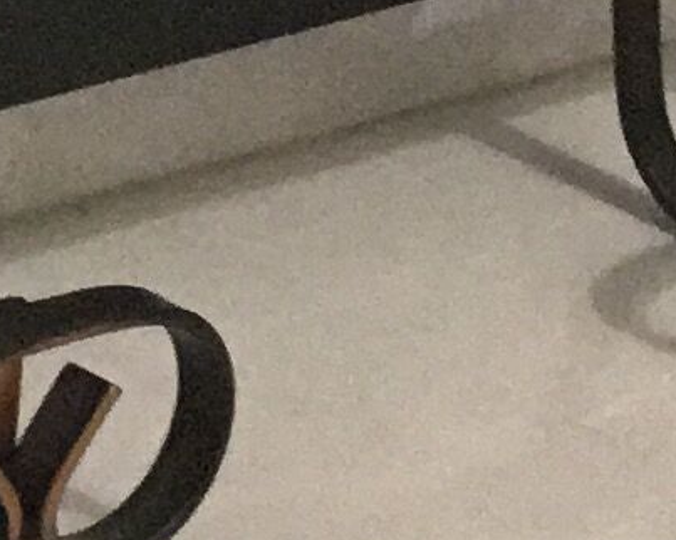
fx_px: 4899
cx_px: -1037
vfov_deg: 6.2
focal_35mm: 245
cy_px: -394
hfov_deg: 7.3
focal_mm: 3.3
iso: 200
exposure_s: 1/25
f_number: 2.4
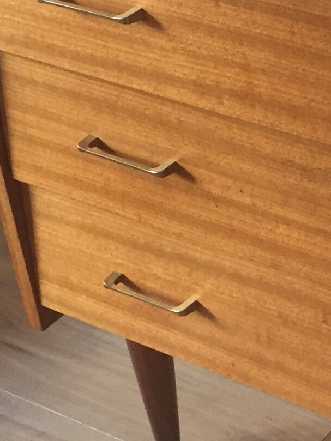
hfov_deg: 12.0
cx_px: 510
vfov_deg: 16.7
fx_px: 1491
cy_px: 83
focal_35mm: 117
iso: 160
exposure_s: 1/33
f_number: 2.2
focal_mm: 4.15
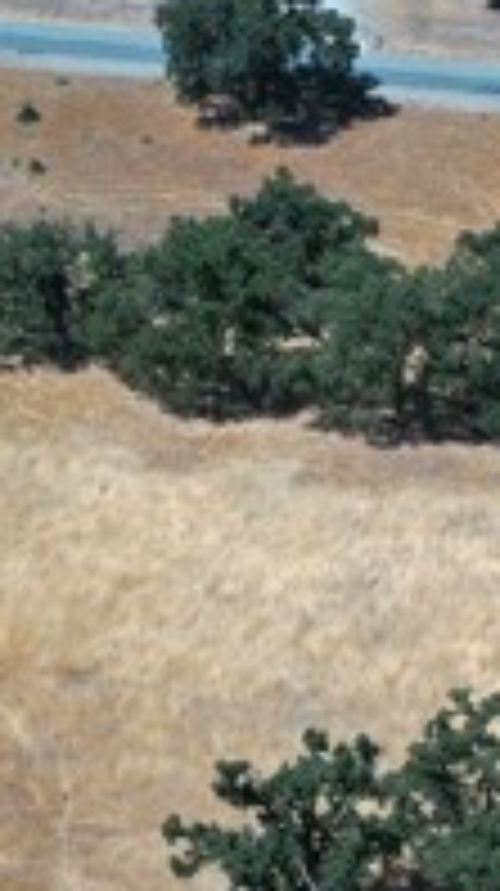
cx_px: 486
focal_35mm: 95
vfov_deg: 22.1
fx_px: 2245
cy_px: 758
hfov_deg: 12.6
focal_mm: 10.26
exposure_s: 1/500
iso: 100
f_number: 5.6
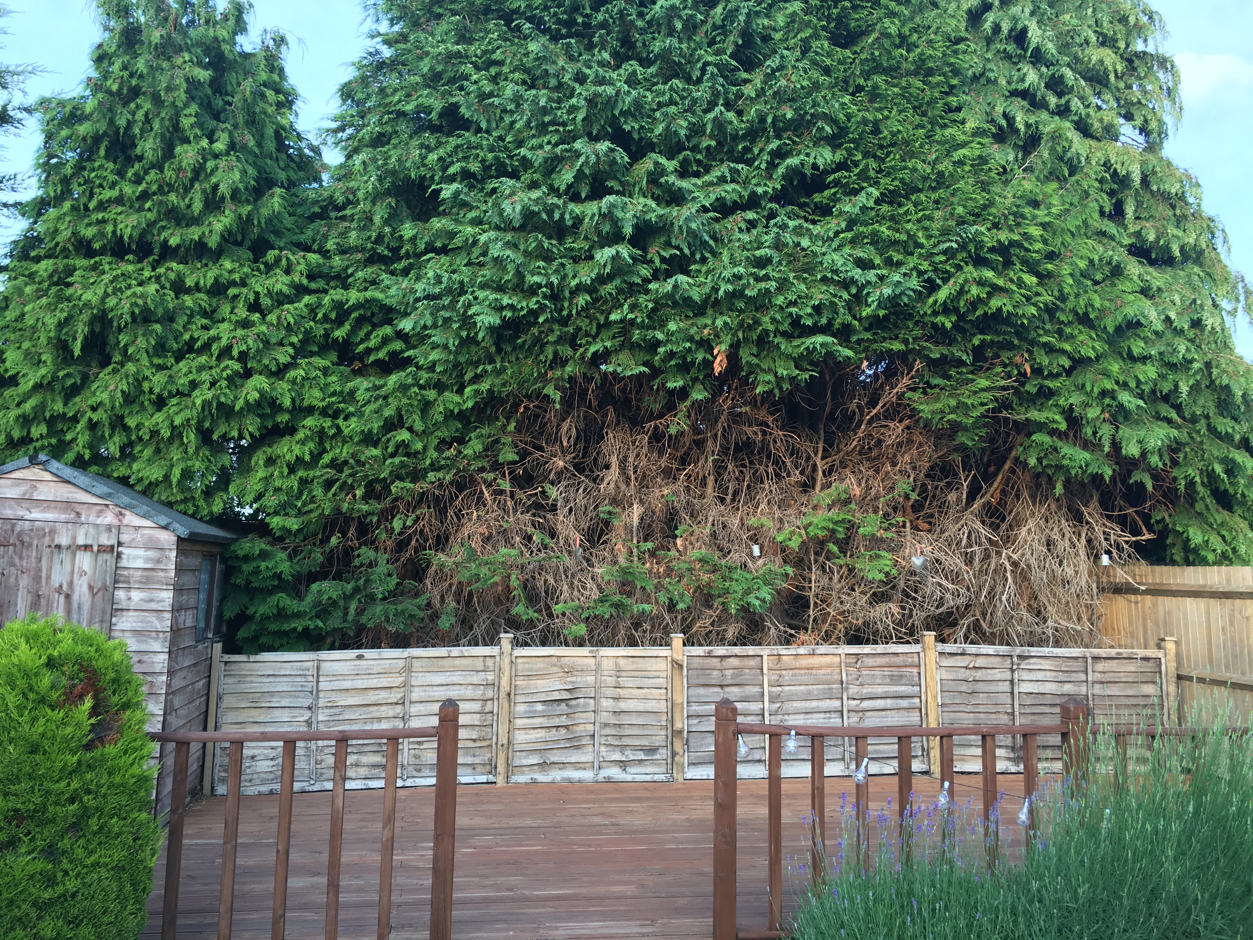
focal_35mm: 29
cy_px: 470
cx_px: 626
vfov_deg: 48.2
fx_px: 1050
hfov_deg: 61.7
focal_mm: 4.15
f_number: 2.2
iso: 25
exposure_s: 1/100
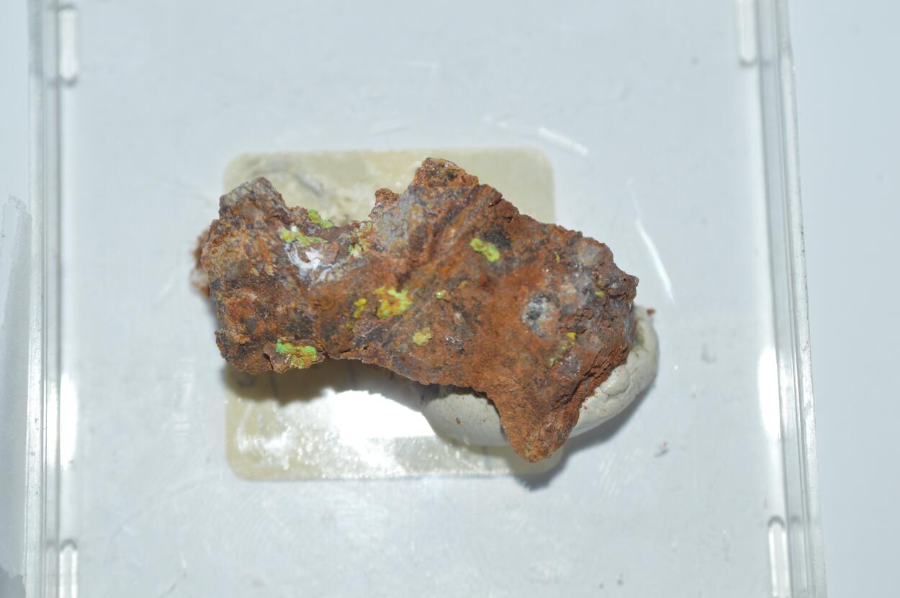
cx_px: 450
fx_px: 2061
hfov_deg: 24.6
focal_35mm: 82
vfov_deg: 16.5
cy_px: 299
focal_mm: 55
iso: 100
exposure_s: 1/60
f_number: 8
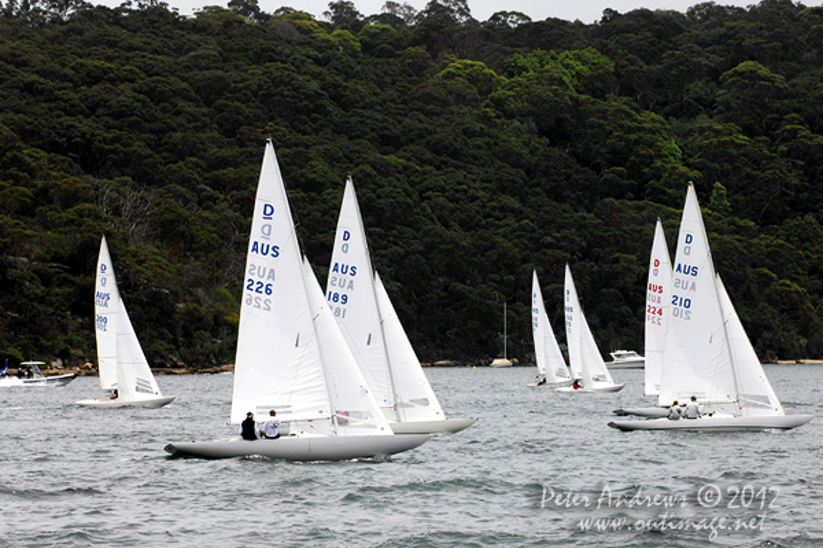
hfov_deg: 8.6
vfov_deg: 5.7
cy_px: 274
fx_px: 5482
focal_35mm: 240
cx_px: 412
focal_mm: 160
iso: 400
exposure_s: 1/800
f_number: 8
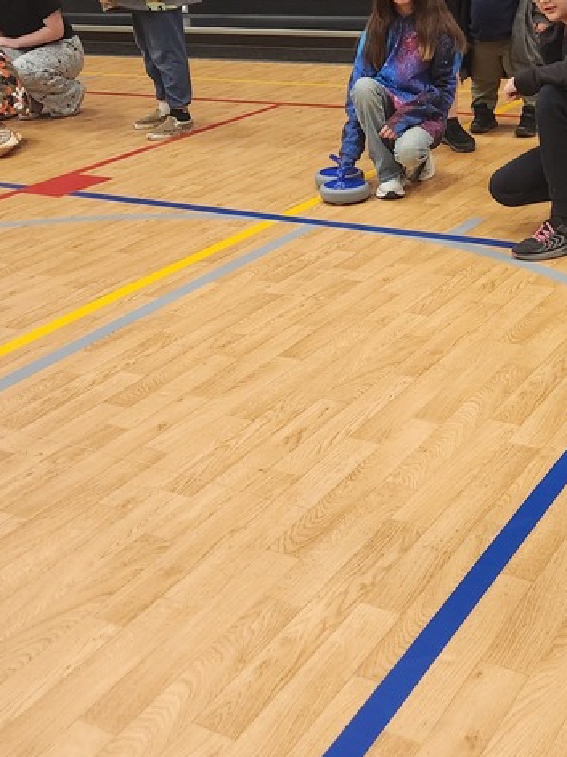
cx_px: 405
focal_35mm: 50
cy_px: 252
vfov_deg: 37.8
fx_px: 1092
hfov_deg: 28.8
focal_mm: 5.4
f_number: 1.8
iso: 800
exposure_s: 1/120
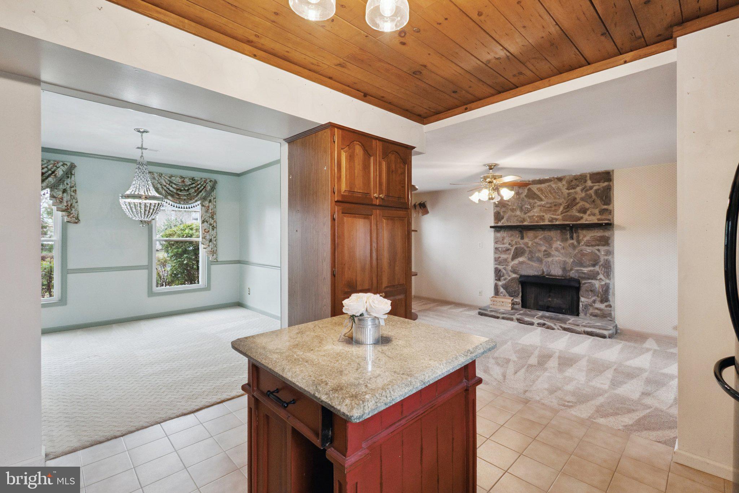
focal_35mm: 15
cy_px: 246
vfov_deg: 77.3
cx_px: 370
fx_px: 308
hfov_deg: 100.4
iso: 400
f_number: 5.6
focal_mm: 10
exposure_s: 1/50
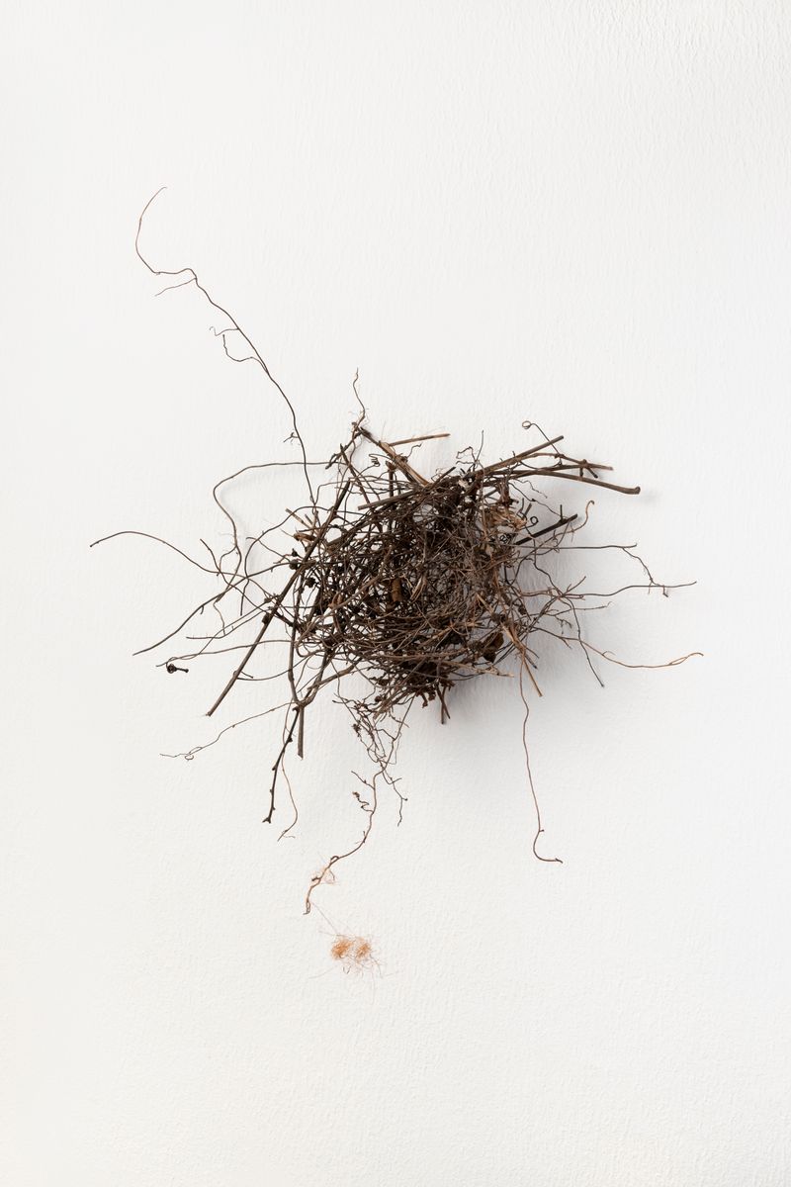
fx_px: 2719
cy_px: 594
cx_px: 396
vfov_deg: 24.6
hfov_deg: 16.6
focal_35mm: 82
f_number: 7.1
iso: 100
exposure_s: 1/125
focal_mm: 55
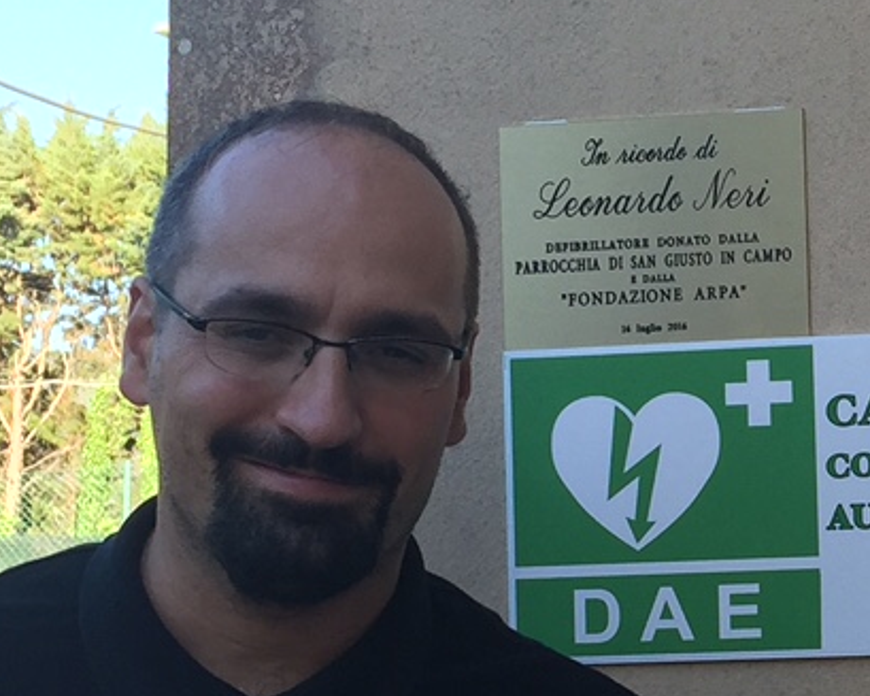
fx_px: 2909
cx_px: 1010
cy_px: 519
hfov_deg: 16.4
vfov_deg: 13.6
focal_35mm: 113
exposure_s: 1/233
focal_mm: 4.15
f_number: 2.2
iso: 32
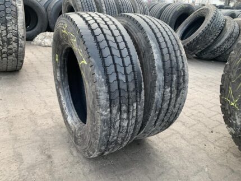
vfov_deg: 53.1
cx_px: 120
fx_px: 181
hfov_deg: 67.3
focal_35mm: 26
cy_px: 90
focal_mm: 4.25
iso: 100
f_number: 1.8
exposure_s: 1/93
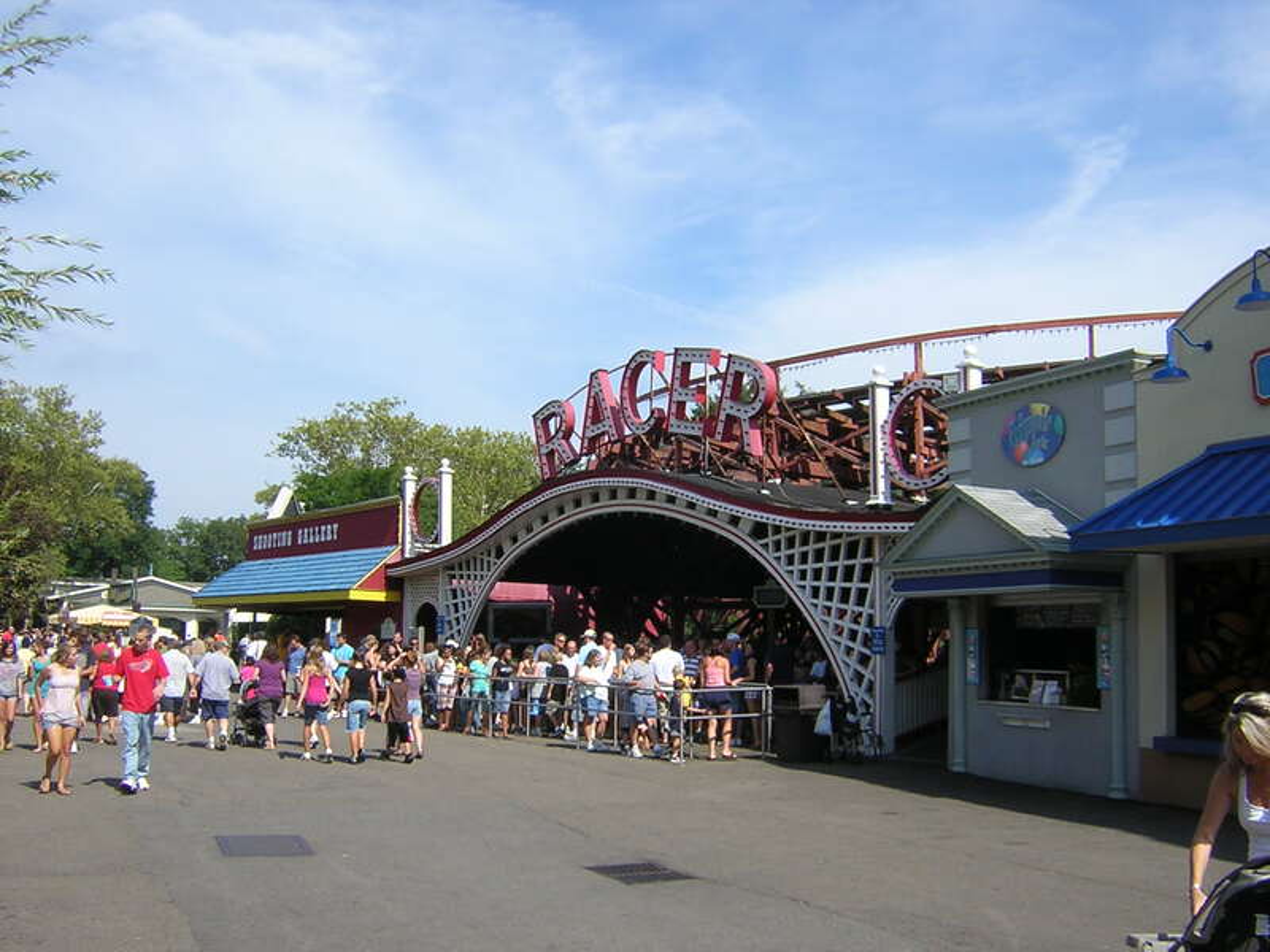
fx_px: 1321
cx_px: 635
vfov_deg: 39.7
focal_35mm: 36
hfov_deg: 51.4
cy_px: 476
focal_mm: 4.7
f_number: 5.2
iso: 100
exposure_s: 1/309
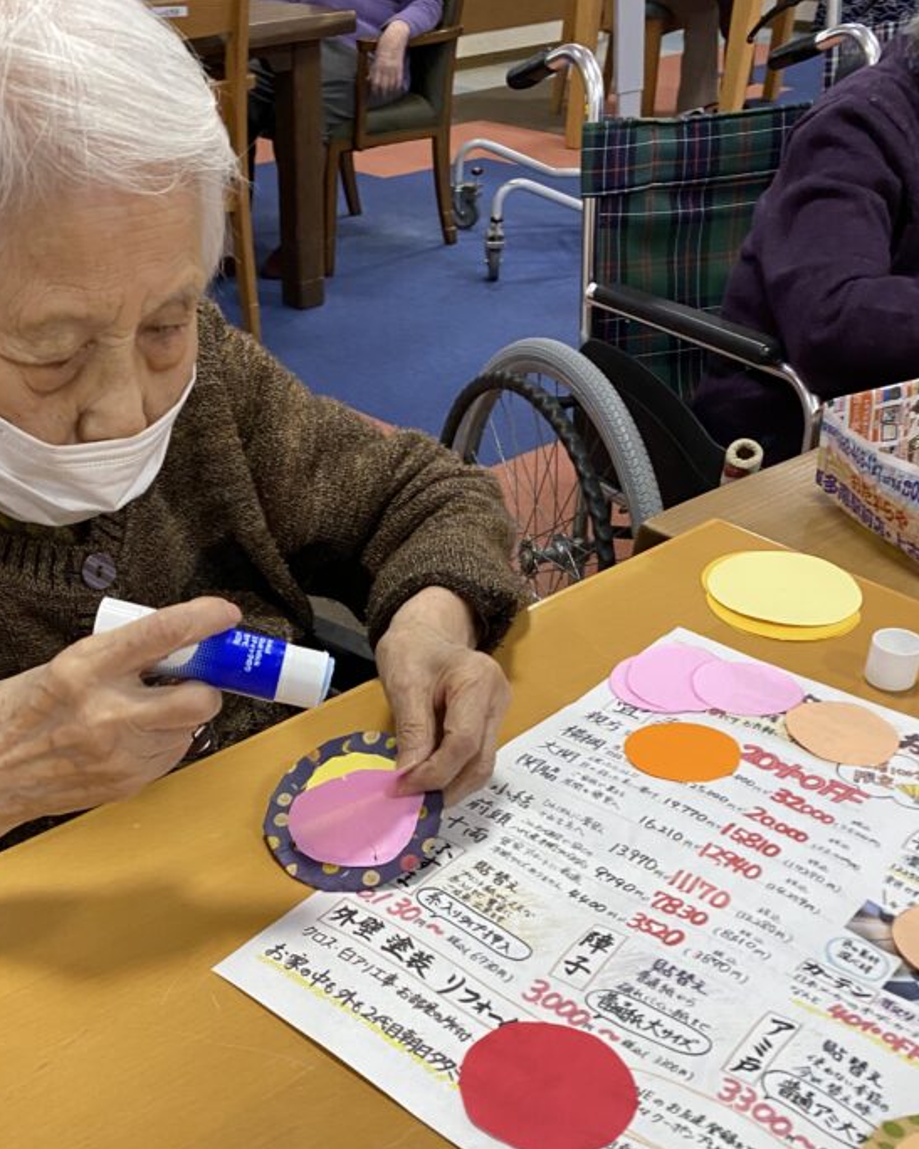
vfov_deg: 47.1
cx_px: 329
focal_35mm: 38
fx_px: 1292
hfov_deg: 38.8
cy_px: 776
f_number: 1.8
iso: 200
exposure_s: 1/60
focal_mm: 4.25
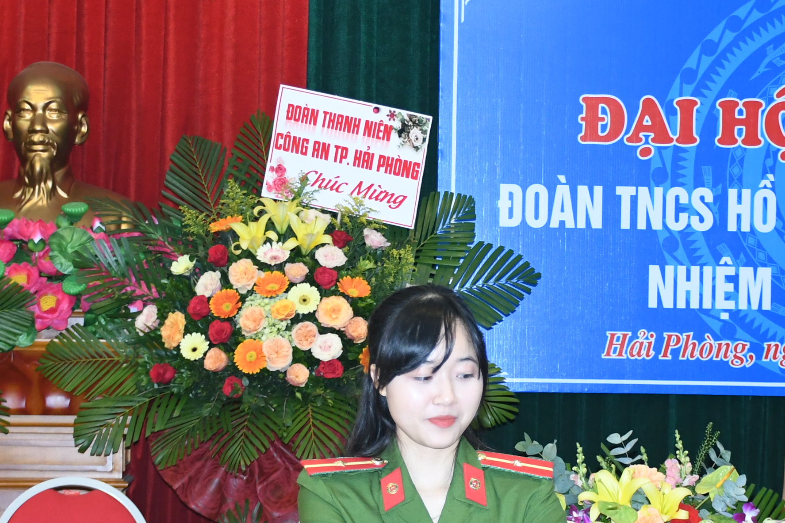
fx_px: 2616
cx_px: 540
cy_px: 359
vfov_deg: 11.4
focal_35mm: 120
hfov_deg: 17.0
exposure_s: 1/250
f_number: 4.2
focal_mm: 34
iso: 1250
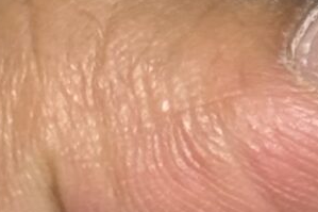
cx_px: 700
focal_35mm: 428
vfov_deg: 3.1
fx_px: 3778
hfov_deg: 4.7
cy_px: 678
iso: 160
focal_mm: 6.76
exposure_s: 1/50
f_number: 1.78
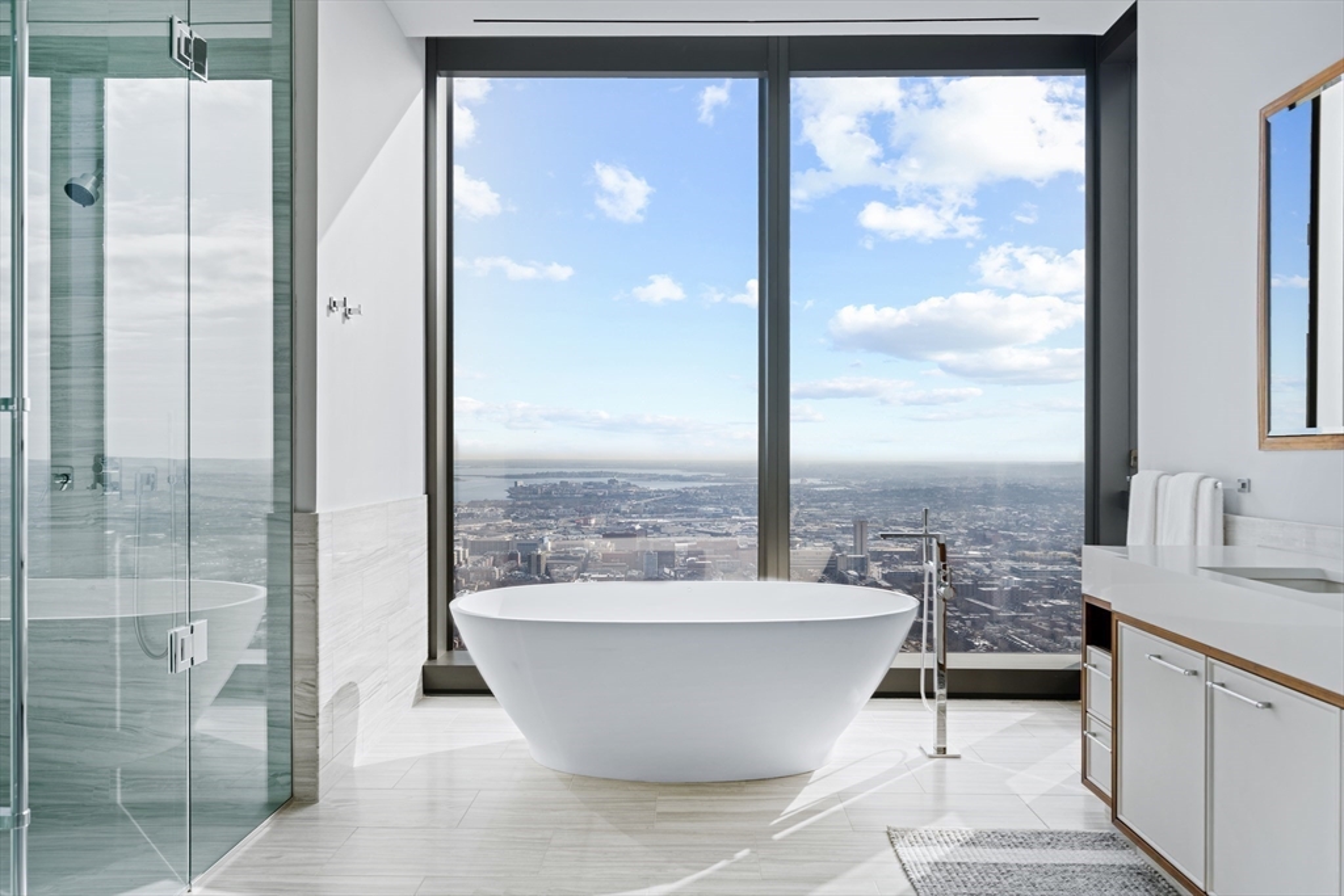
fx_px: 803
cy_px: 448
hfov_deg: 79.9
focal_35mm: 22
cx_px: 672
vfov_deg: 58.4
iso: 100
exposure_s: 1/30
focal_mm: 21.5
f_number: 5.6
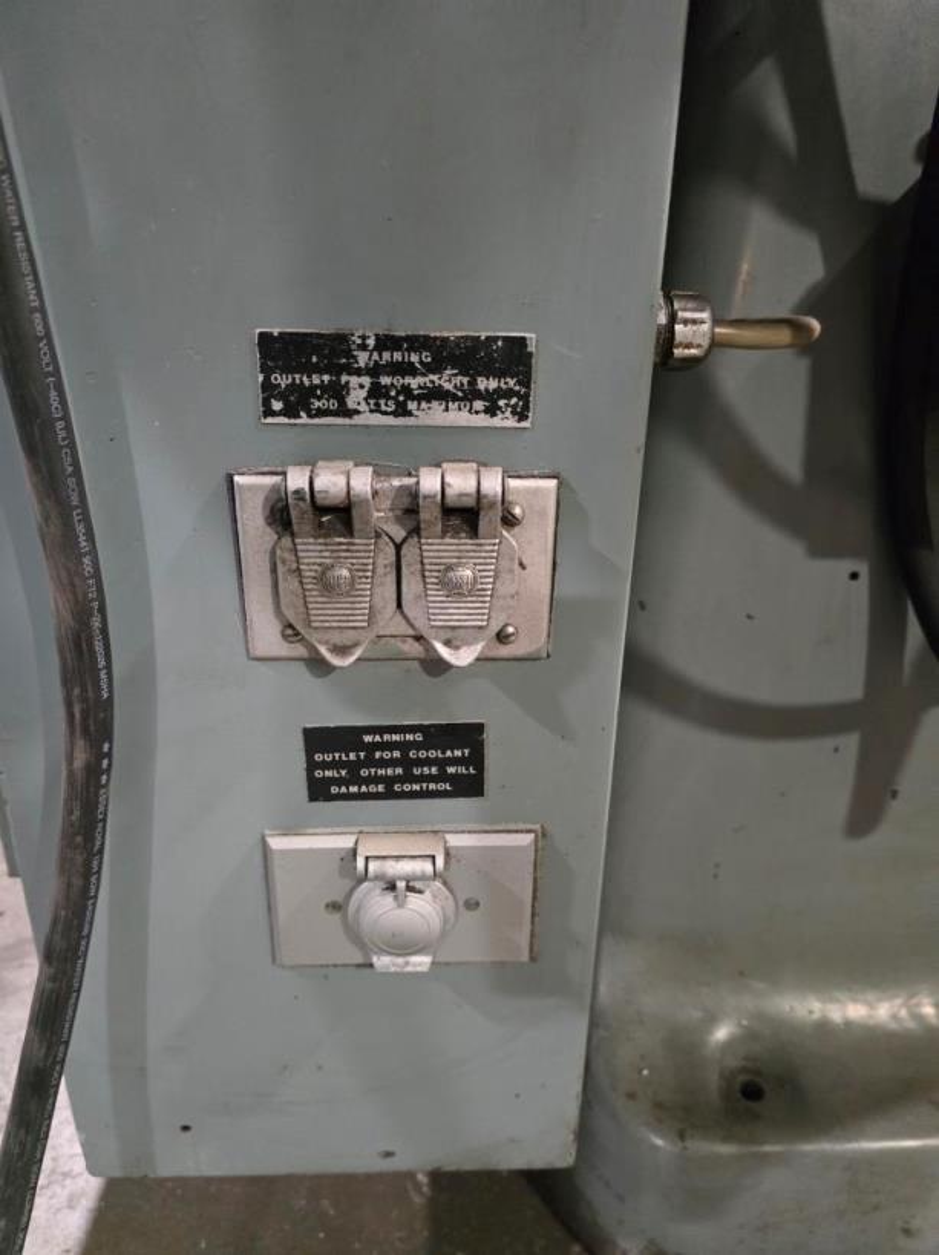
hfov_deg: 58.8
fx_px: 833
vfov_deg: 74.0
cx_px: 470
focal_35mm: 23
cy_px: 628
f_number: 1.7
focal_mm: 6.3
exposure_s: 1/60
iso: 1600
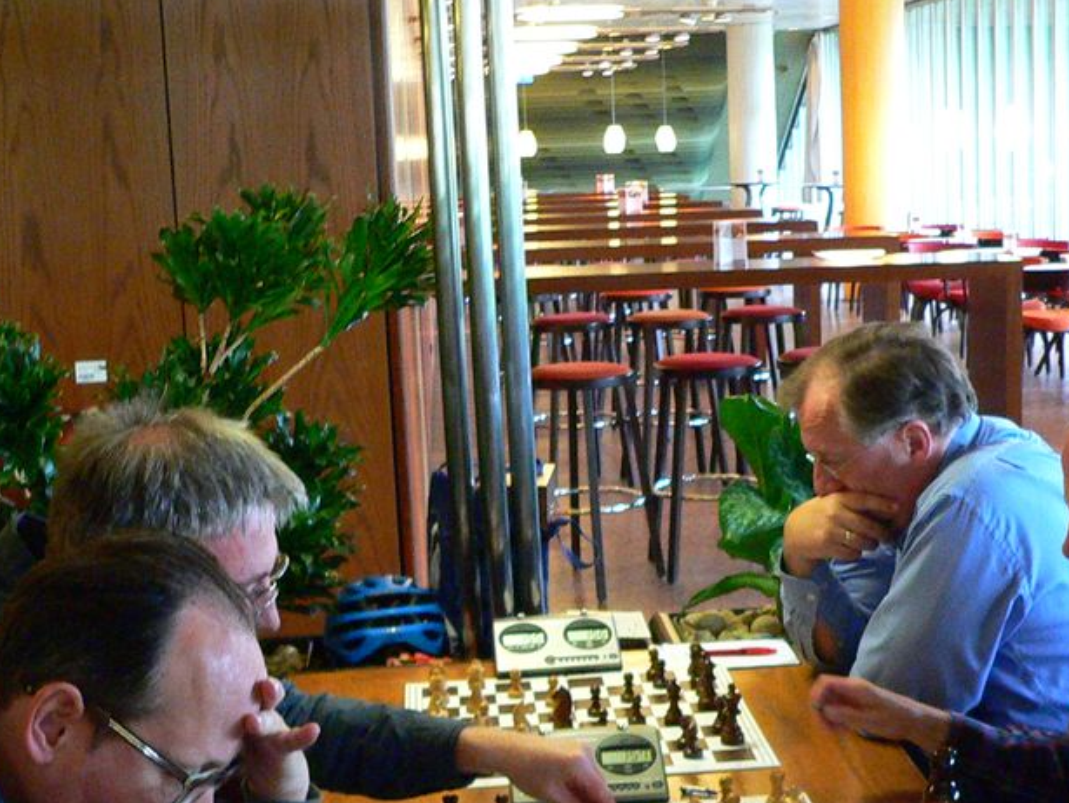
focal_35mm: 60
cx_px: 700
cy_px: 639
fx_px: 1854
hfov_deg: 31.9
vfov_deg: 24.1
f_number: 2.8
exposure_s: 1/20
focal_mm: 6
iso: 400
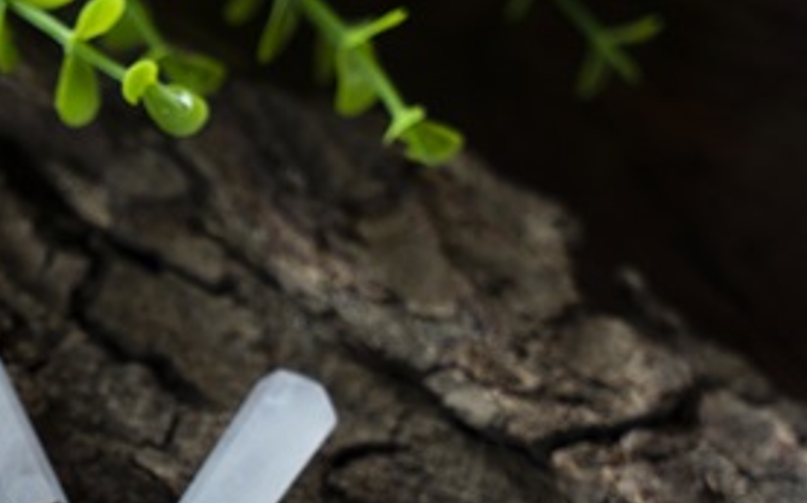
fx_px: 3692
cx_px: 20
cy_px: 589
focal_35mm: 168
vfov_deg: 7.7
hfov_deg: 12.3
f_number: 6.3
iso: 1000
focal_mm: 70
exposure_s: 1/160
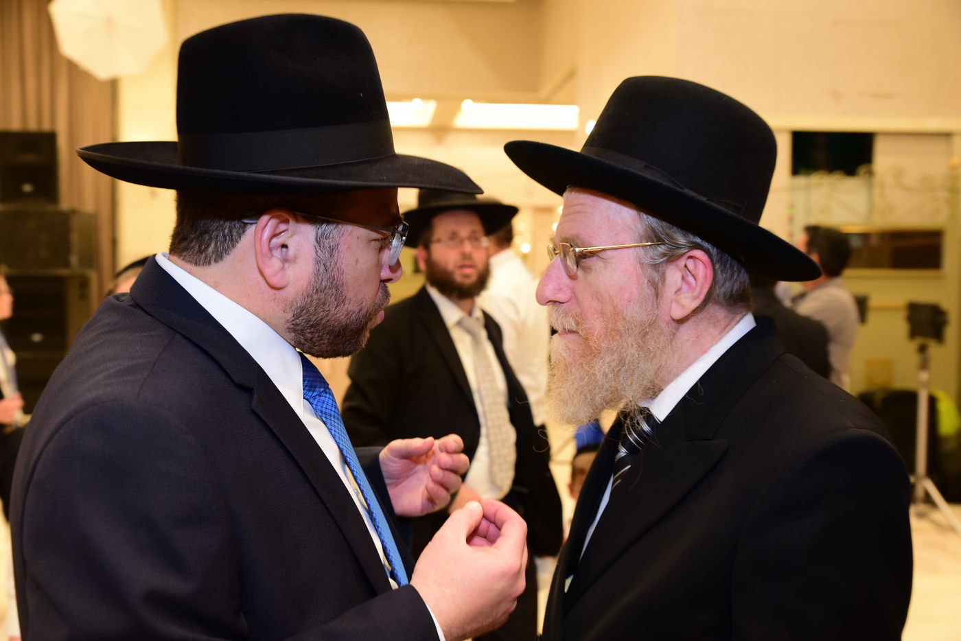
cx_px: 480
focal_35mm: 40
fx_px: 1068
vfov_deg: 33.4
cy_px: 320
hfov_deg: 48.4
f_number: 5
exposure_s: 1/125
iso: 1600
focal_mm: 40
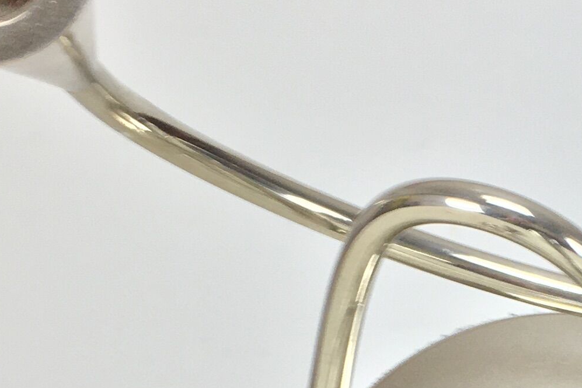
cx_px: 571
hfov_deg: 16.5
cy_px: 537
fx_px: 1972
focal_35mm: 122
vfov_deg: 10.9
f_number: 2.2
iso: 32
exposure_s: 1/33
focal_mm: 4.15
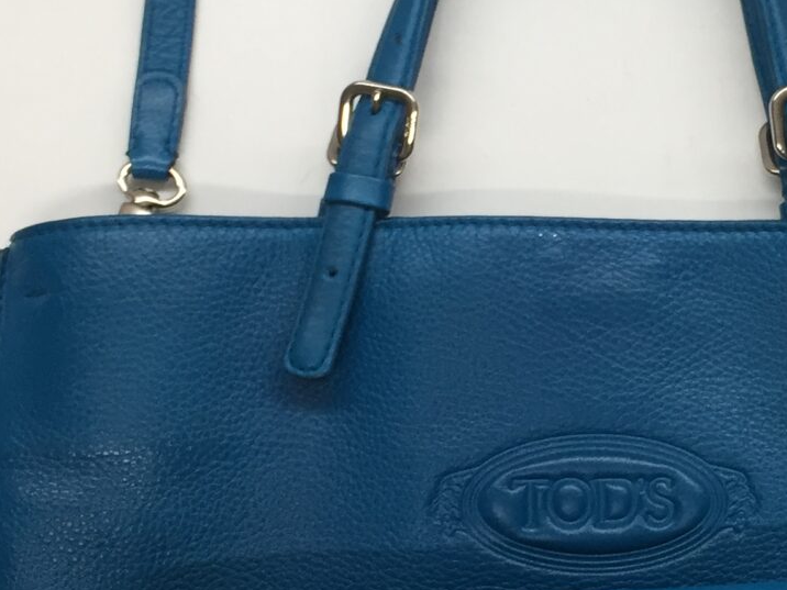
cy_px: 244
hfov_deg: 23.3
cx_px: 613
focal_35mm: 83
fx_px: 1887
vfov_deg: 17.8
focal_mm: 4.15
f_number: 2.2
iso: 32
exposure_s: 1/40
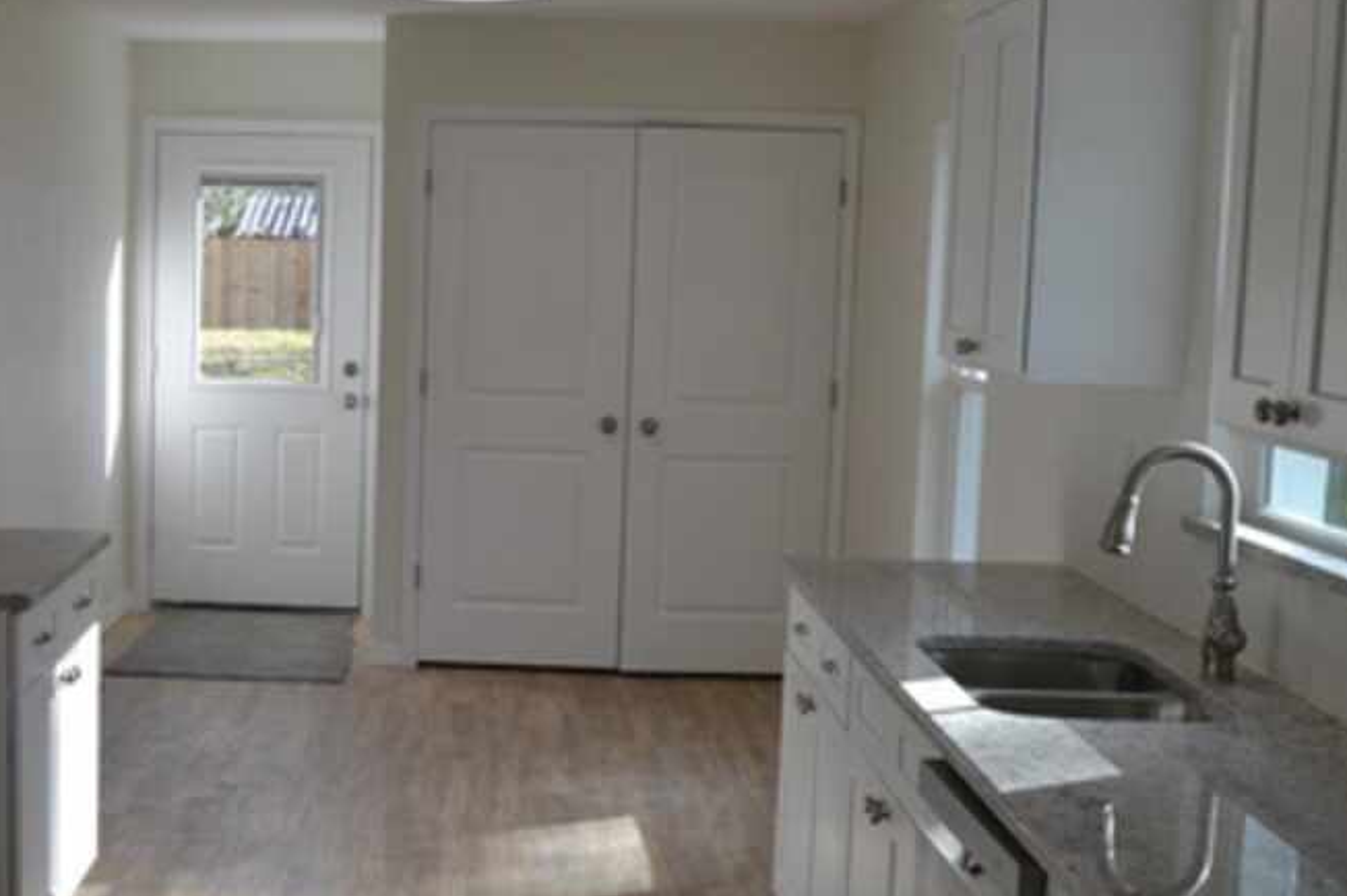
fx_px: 2094
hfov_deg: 34.7
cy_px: 570
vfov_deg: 24.1
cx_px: 287
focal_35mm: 56
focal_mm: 19
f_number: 5.6
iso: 140
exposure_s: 1/125
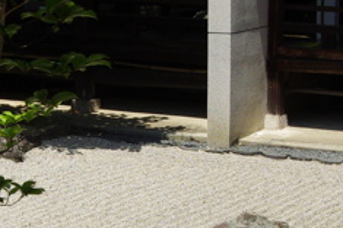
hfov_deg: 15.2
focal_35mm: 135
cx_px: 120
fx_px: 1284
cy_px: 156
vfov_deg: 10.1
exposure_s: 1/2500
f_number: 7.1
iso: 800
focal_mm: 21
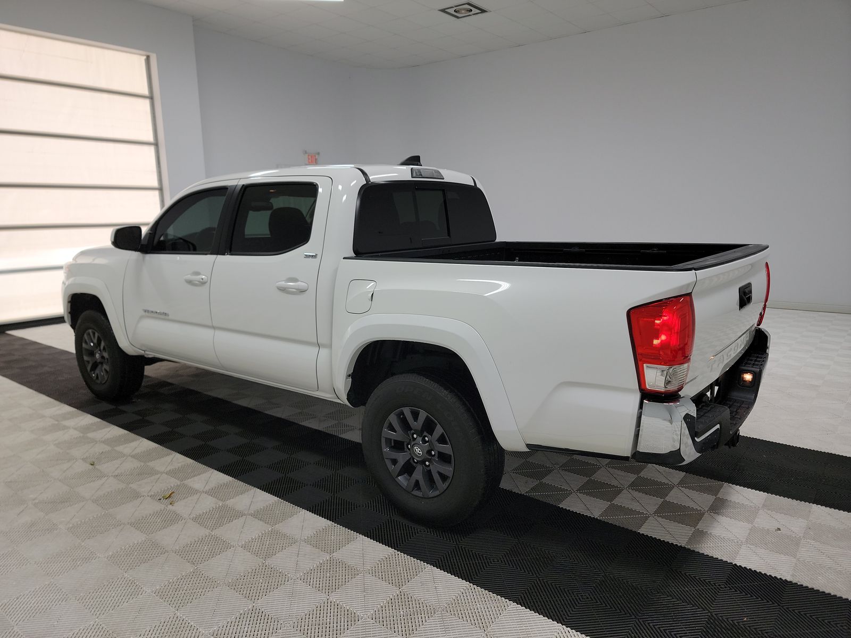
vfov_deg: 56.8
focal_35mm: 24
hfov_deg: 71.6
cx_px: 426
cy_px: 319
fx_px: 590
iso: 50
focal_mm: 6.7
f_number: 1.8
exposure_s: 1/135
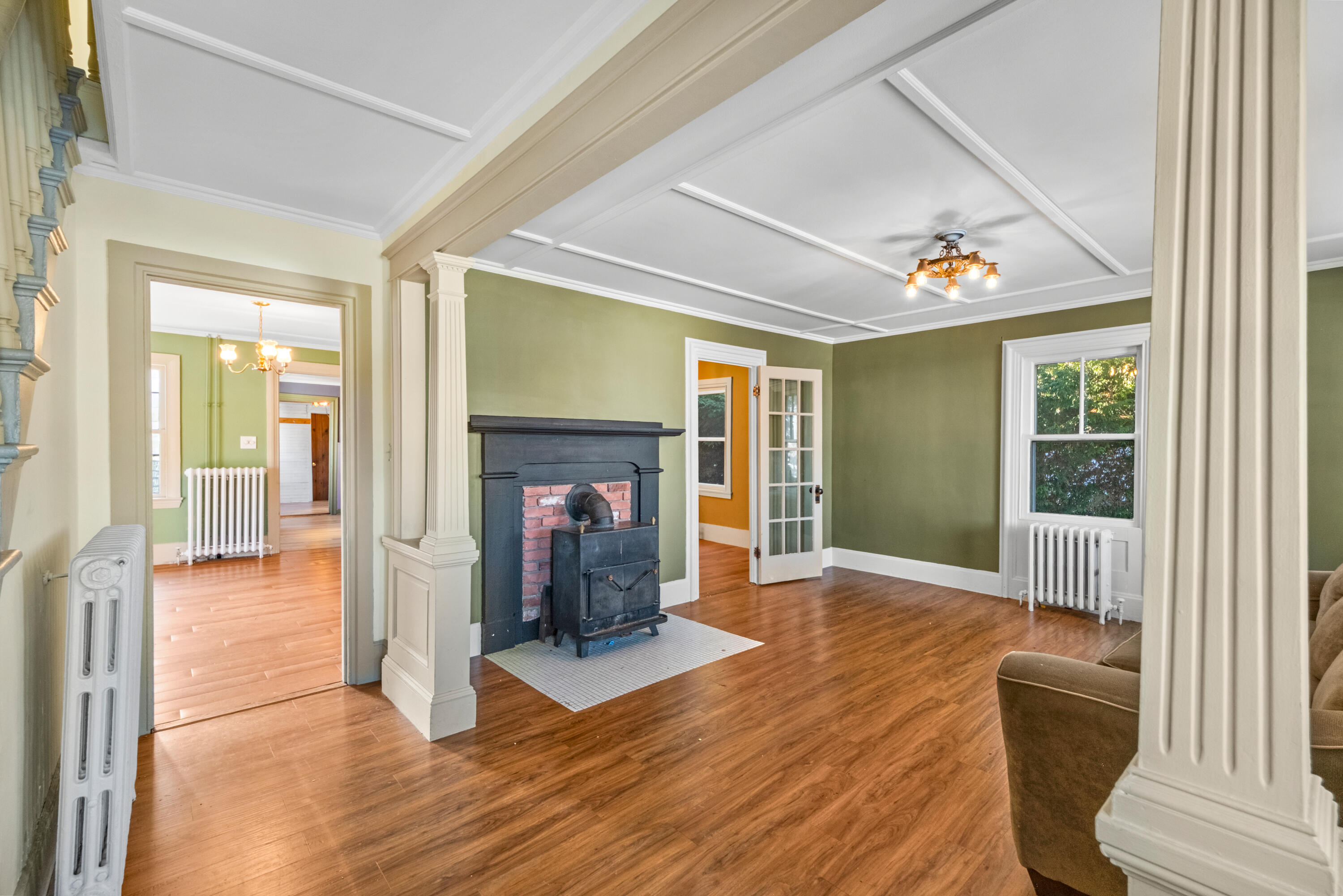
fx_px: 560
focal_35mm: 15
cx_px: 672
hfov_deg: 100.4
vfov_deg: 77.3
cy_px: 448
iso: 500
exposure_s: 1/2.5
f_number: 8
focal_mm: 9.9
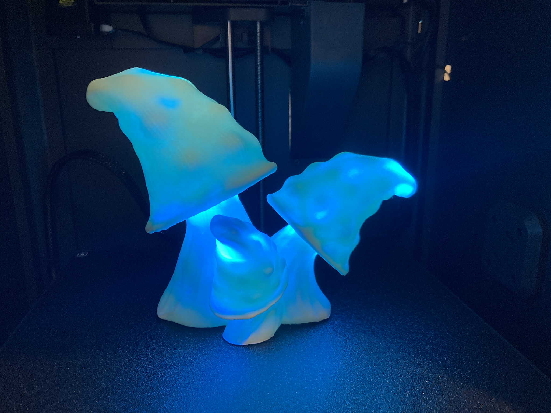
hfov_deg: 63.4
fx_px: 446
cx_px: 276
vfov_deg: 49.7
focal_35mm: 28
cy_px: 206
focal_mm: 3.99
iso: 200
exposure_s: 1/59
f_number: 1.8
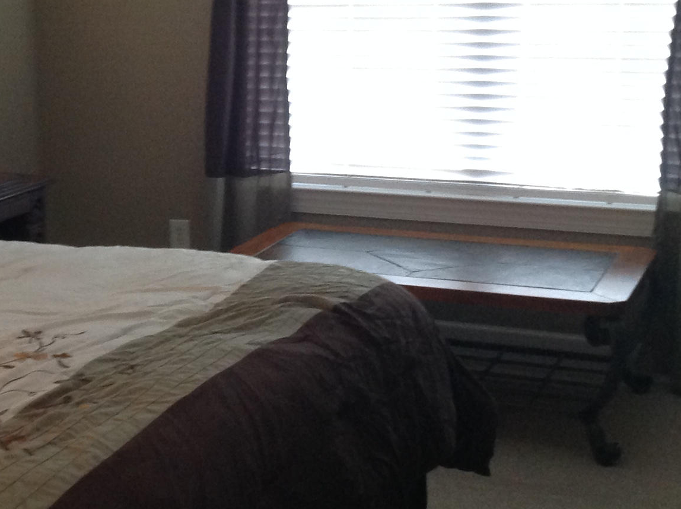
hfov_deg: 24.2
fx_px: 1552
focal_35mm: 79
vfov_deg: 18.6
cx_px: 89
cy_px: 249
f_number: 2.4
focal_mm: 4.28
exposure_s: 1/15
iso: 200
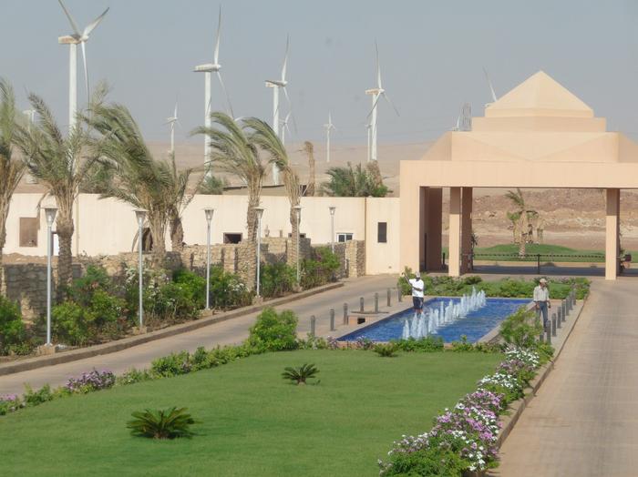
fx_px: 2707
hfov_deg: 13.4
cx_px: 319
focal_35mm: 147
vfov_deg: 10.1
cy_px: 238
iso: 100
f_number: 4.8
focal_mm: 25.2
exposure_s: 1/640
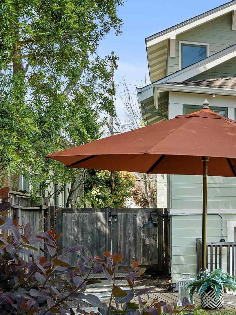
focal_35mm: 49
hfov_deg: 24.4
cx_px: 334
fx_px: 445
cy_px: 119
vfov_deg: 38.7
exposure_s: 1/20
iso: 100
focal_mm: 18
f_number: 8
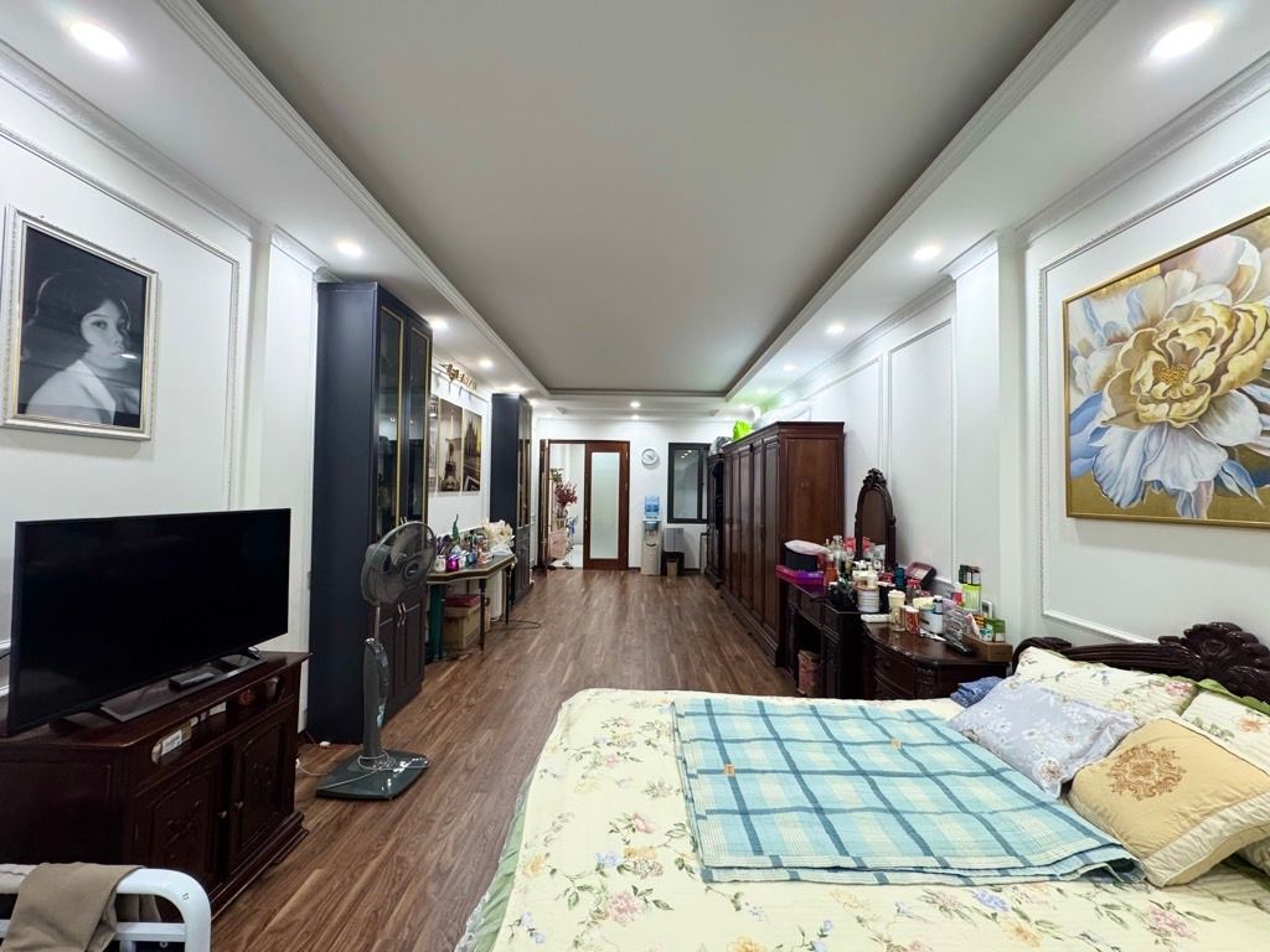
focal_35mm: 14
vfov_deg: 85.7
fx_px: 514
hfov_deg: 102.1
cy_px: 476
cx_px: 635
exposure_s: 1/100
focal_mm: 2.22
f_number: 2.2
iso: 250
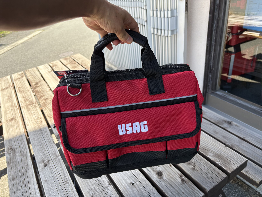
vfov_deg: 53.1
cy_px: 98
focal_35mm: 26
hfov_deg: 67.3
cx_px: 131
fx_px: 197
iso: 64
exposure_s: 1/591
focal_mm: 5.96
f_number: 1.6
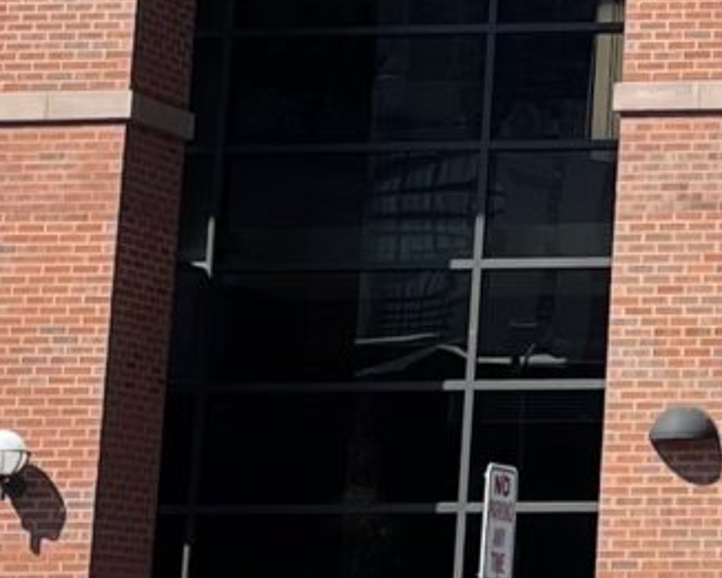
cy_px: -208
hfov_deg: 9.3
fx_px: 4254
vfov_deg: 7.7
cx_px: 1296
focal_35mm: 199
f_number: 1.6
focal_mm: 4.2
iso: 32
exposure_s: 1/2092
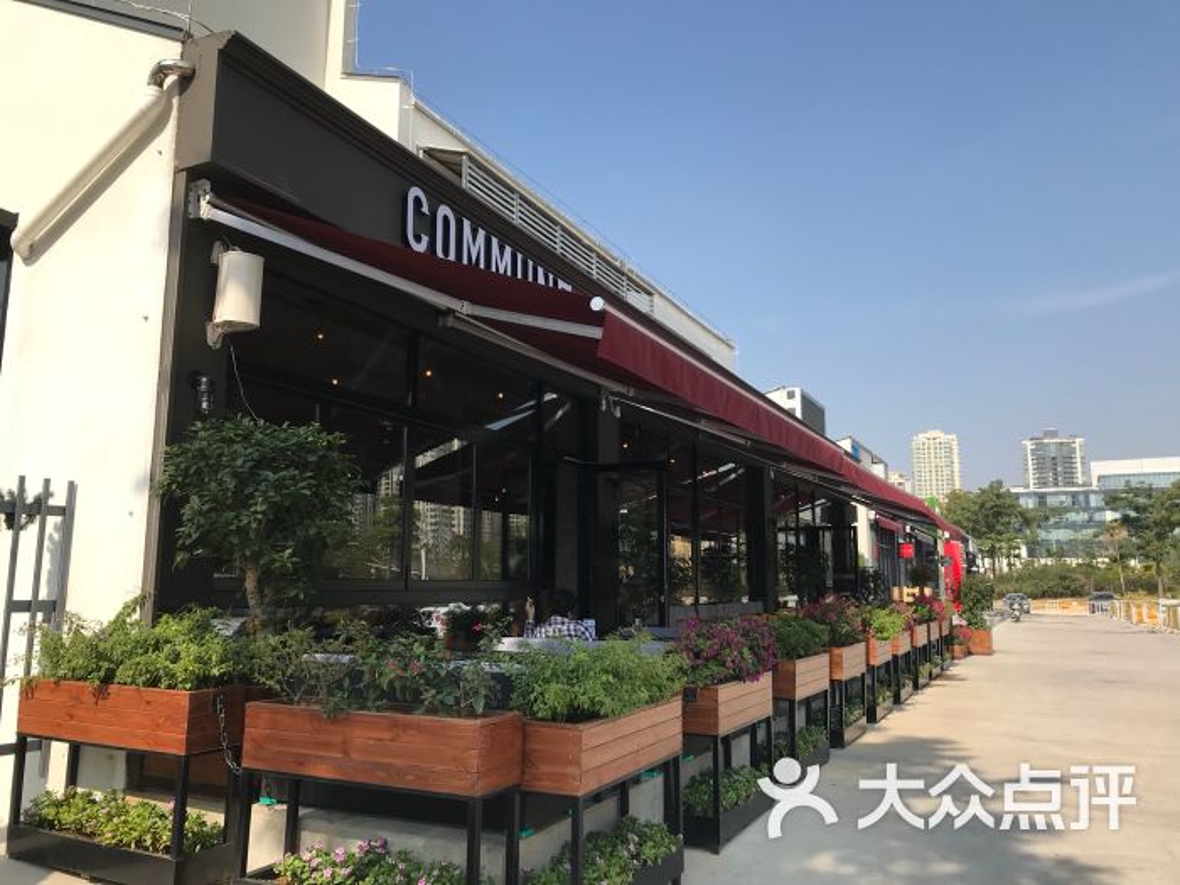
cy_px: 442
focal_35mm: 28
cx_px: 590
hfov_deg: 63.4
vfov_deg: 49.7
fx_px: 954
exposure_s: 1/1996
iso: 20
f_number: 1.8
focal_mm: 3.99
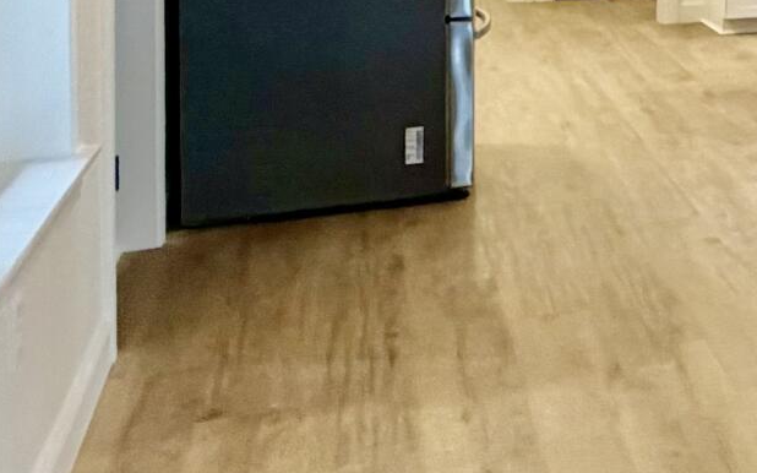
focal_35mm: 72
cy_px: -158
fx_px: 1485
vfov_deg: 16.9
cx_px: 1203
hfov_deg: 22.3
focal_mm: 2.22
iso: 250
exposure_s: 1/60
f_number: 2.2
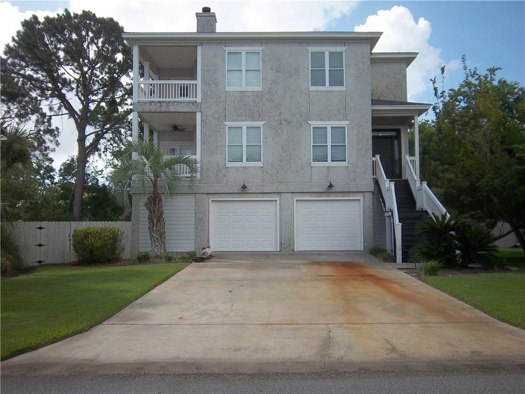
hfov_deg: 52.6
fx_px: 531
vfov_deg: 40.7
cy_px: 197
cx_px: 262
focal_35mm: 35
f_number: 3.8
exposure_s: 1/500
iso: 64
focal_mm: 6.2
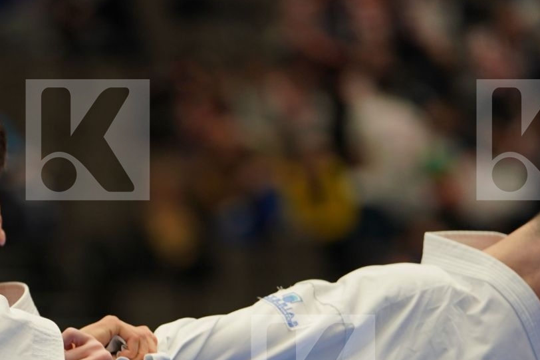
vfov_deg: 3.1
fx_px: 6583
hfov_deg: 4.7
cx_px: 88
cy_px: 375
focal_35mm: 439
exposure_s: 1/500
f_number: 2.8
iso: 800
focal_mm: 198
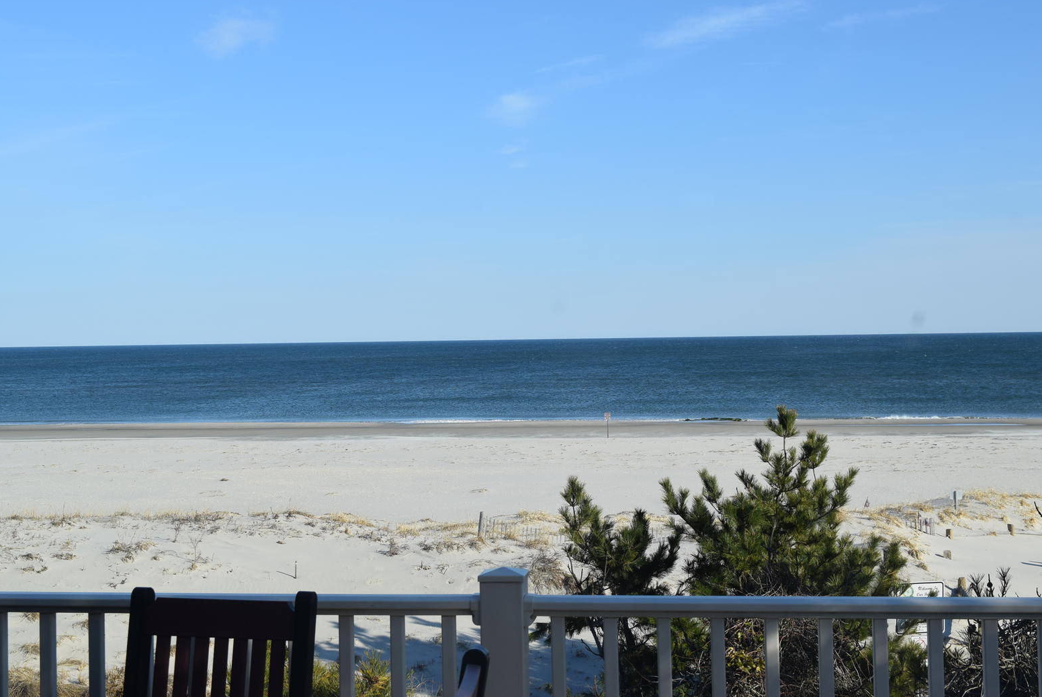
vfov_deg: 27.0
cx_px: 539
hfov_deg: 39.6
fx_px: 1448
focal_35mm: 50
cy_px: 338
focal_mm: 32
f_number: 10
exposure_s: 1/400
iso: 200
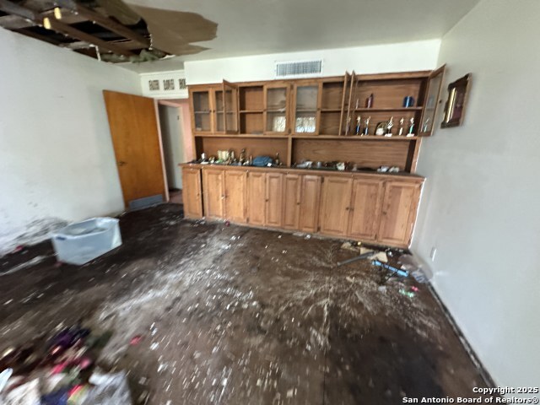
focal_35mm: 14
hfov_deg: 102.1
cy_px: 202
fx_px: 218
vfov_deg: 85.7
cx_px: 270
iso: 1000
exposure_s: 1/60
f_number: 2.2
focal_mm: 2.22
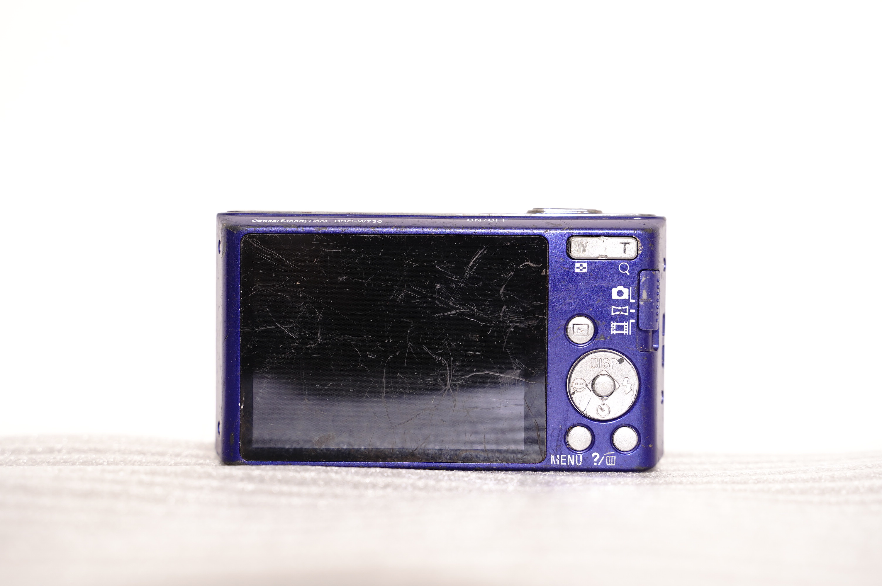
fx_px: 1420
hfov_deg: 34.5
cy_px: 293
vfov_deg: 23.3
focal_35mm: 58
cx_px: 441
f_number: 5
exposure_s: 1/100
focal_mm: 58
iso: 320
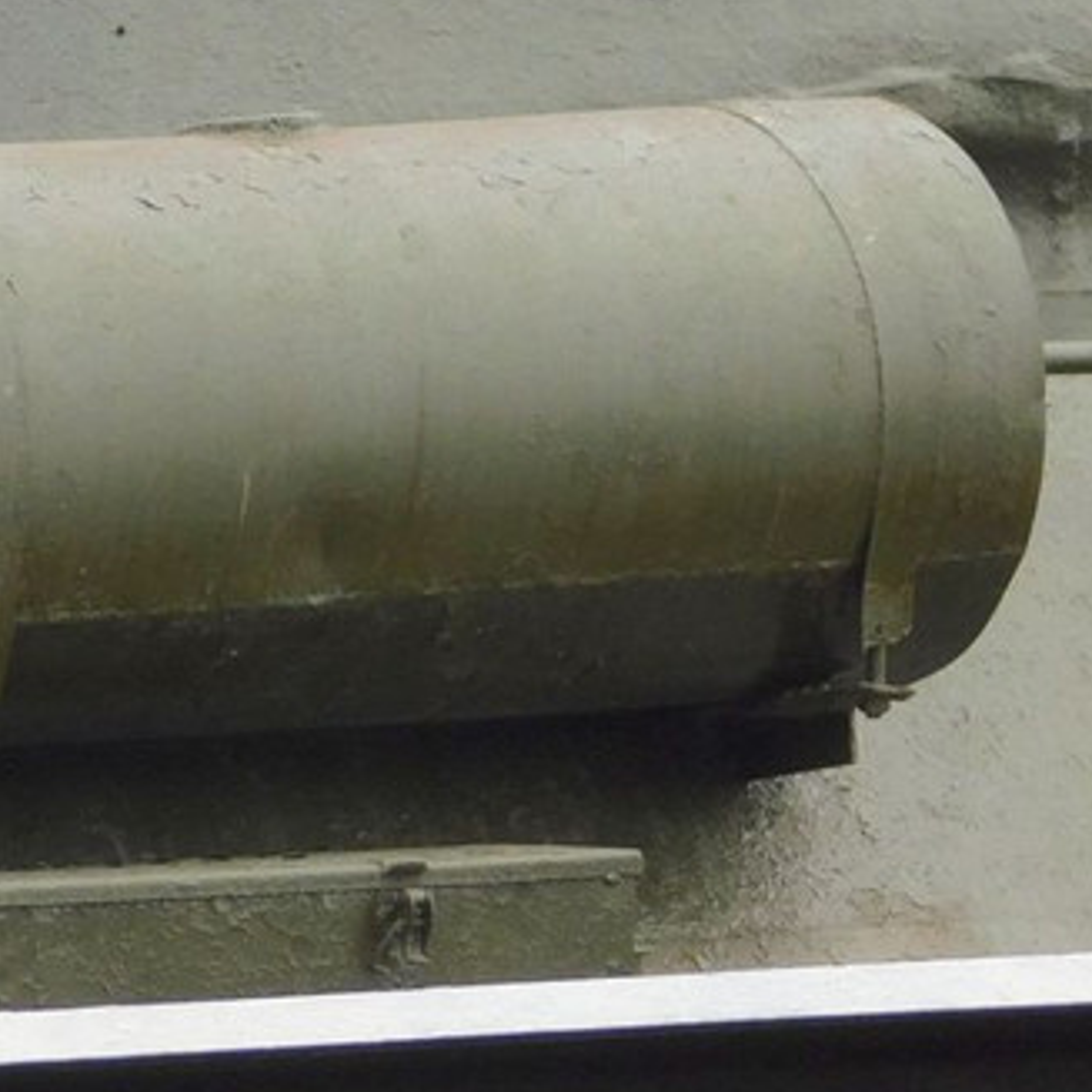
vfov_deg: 1.8
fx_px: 34584
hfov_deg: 1.8
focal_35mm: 969
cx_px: 843
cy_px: 140
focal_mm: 59.7
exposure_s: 1/200
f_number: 5.8
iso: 125
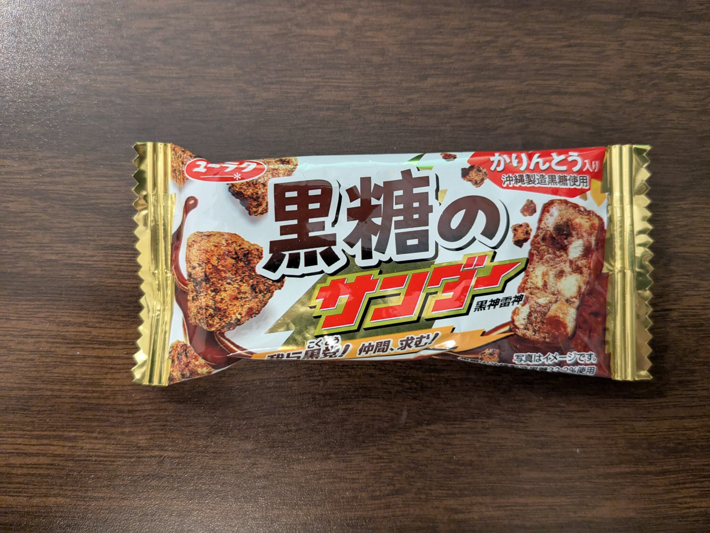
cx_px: 355
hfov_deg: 65.3
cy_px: 266
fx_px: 554
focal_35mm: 27
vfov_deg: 51.4
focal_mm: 4.38
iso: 630
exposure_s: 1/60
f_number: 1.73
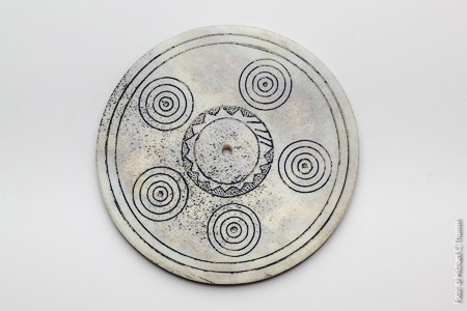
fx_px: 649
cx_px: 234
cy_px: 156
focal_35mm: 50
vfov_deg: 27.0
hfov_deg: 39.6
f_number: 16
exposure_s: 1/10
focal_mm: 50
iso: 125
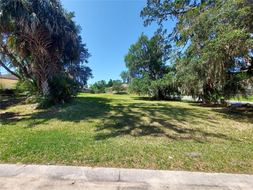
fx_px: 95
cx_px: 126
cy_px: 95
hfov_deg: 106.2
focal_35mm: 13
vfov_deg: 89.9
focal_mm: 1.74
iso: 50
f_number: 2.2
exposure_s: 1/948
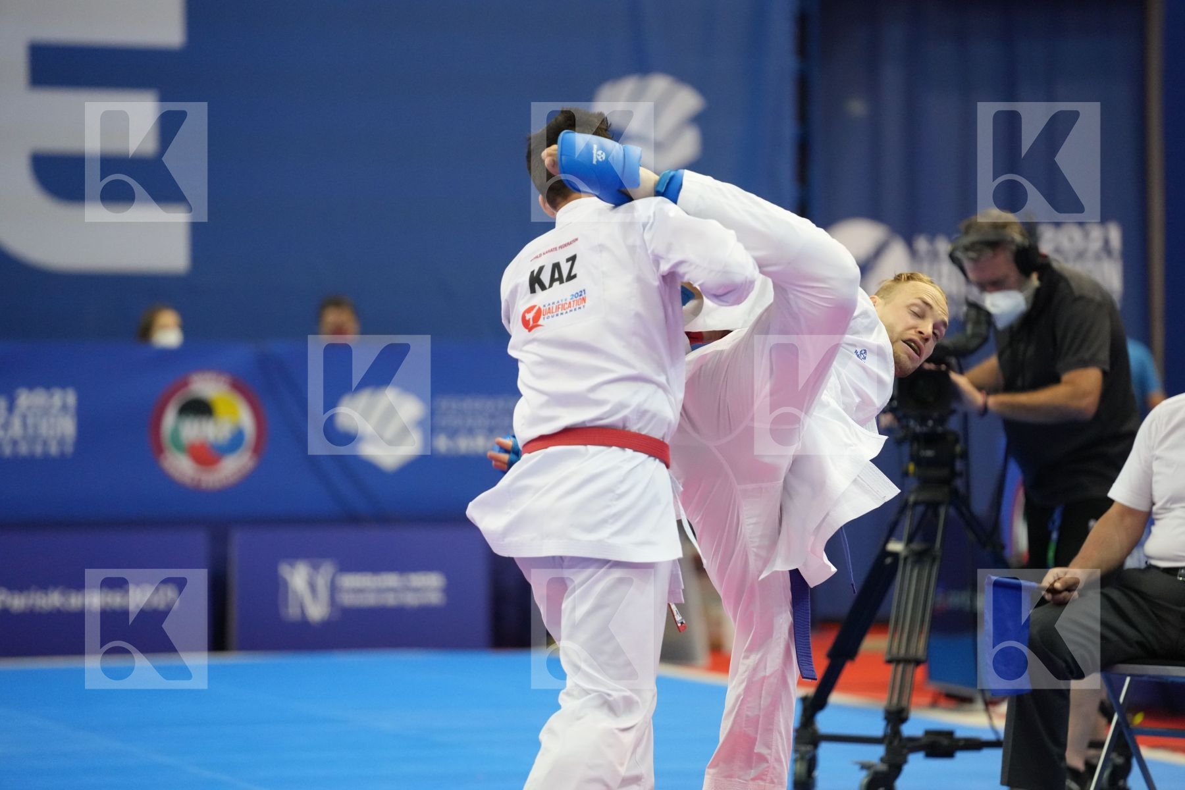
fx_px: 6583
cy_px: 395
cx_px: 592
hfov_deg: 10.3
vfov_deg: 6.9
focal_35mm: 200
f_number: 2.8
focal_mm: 200
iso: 4000
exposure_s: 1/1000
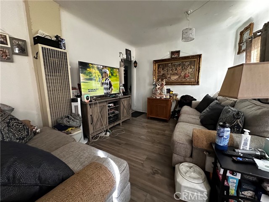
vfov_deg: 85.7
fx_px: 109
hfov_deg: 102.1
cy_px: 101
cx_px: 134
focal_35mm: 14
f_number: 2.2
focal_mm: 2.22
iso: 800
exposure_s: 1/60
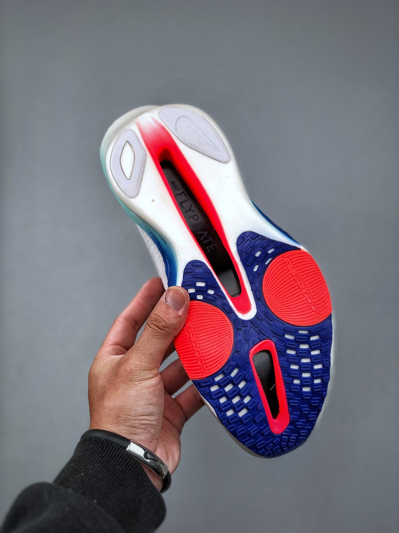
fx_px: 876
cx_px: 200
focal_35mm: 57
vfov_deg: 33.8
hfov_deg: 25.7
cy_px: 266
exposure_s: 1/50
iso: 20
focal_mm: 6.6
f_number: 2.8
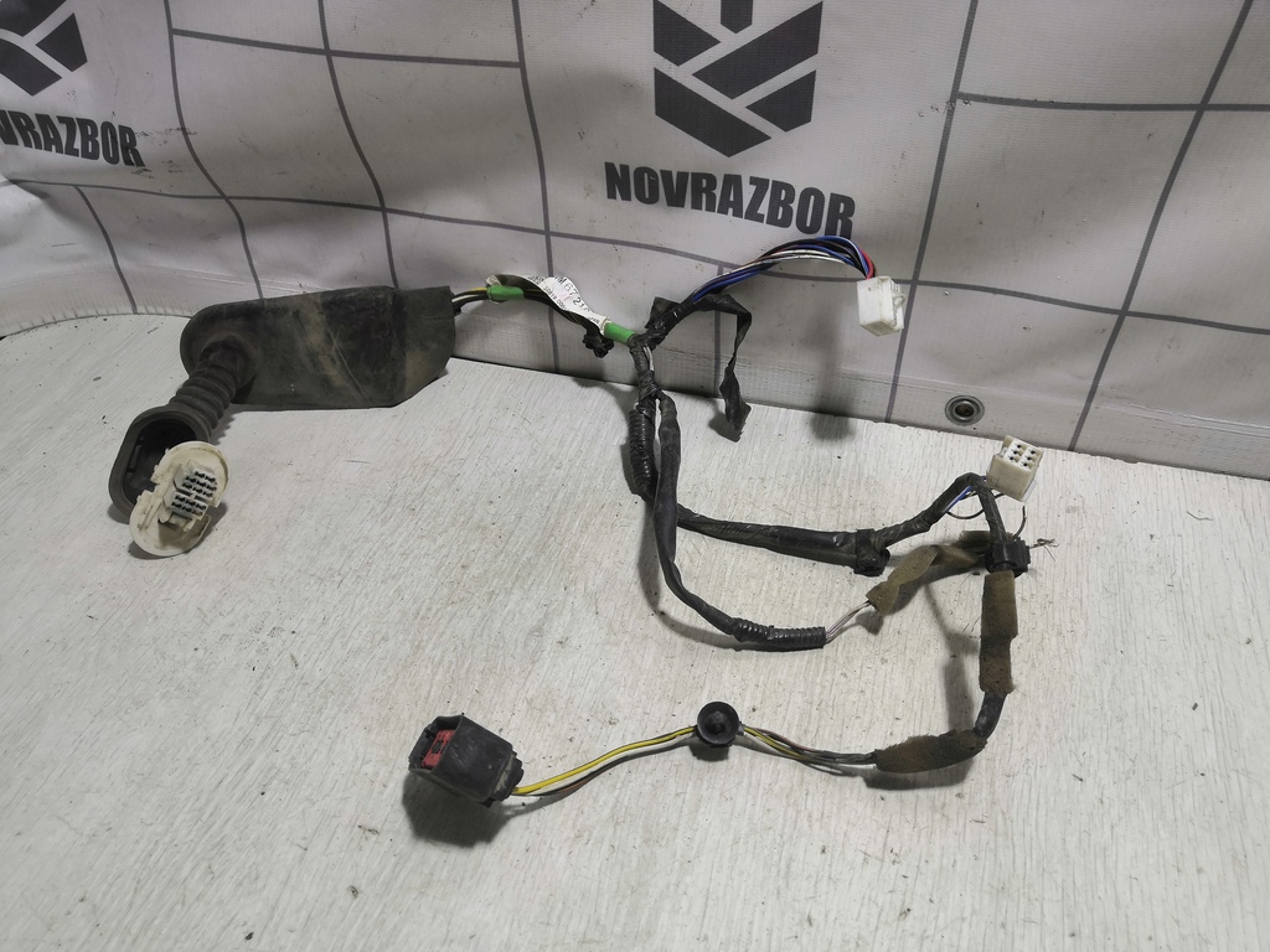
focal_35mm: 27
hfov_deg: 65.3
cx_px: 635
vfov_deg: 51.4
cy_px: 476
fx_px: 991
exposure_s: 1/100
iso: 80
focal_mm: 3.95
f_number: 1.8
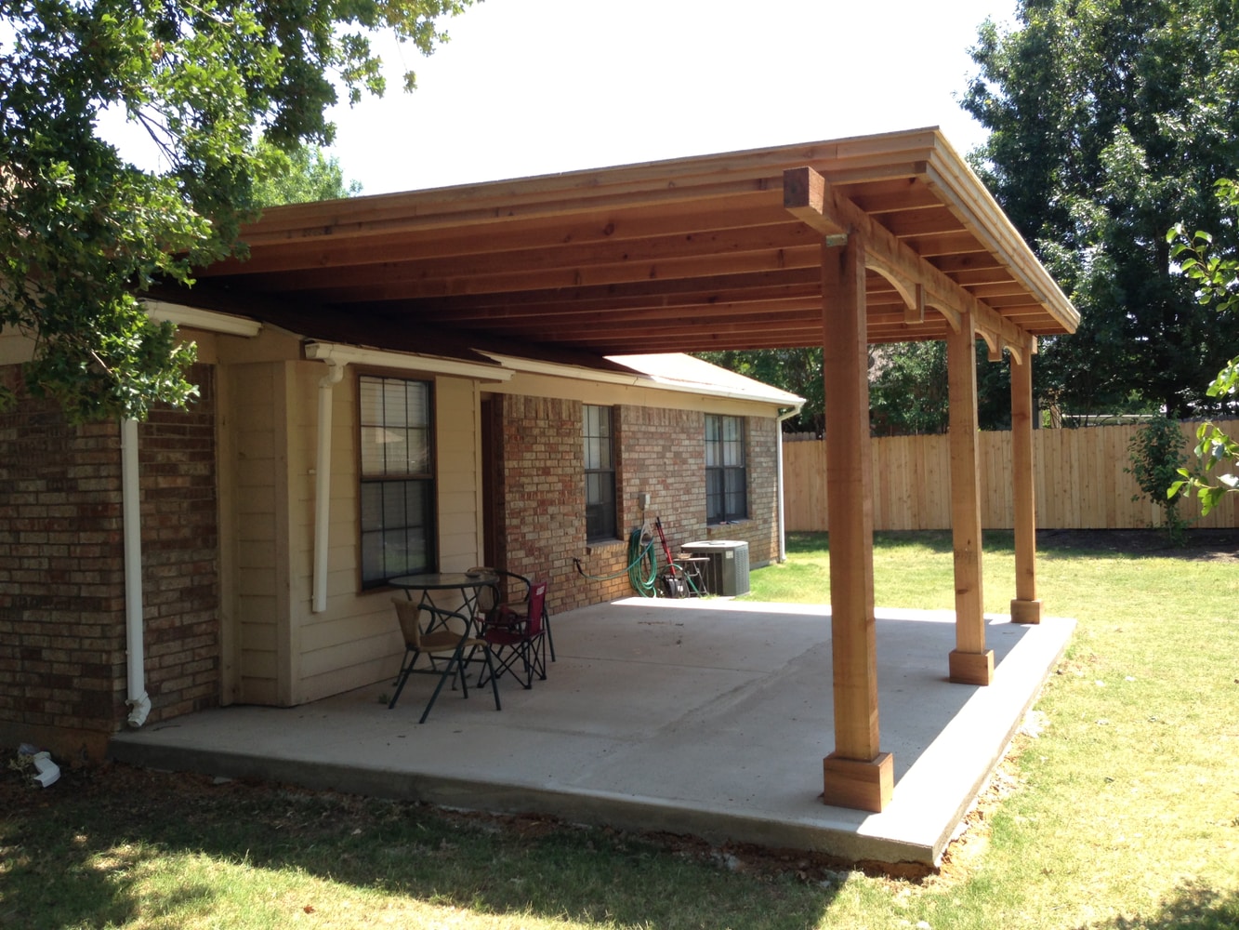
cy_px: 465
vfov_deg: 43.0
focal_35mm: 33
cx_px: 620
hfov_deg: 55.3
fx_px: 1181
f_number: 2.4
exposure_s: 1/384
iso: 50
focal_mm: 4.13
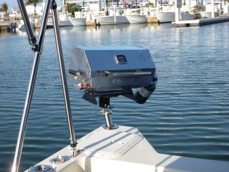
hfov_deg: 33.2
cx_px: 114
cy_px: 86
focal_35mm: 58
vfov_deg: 25.2
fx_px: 384
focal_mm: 10.4
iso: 80
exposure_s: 1/200
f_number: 5
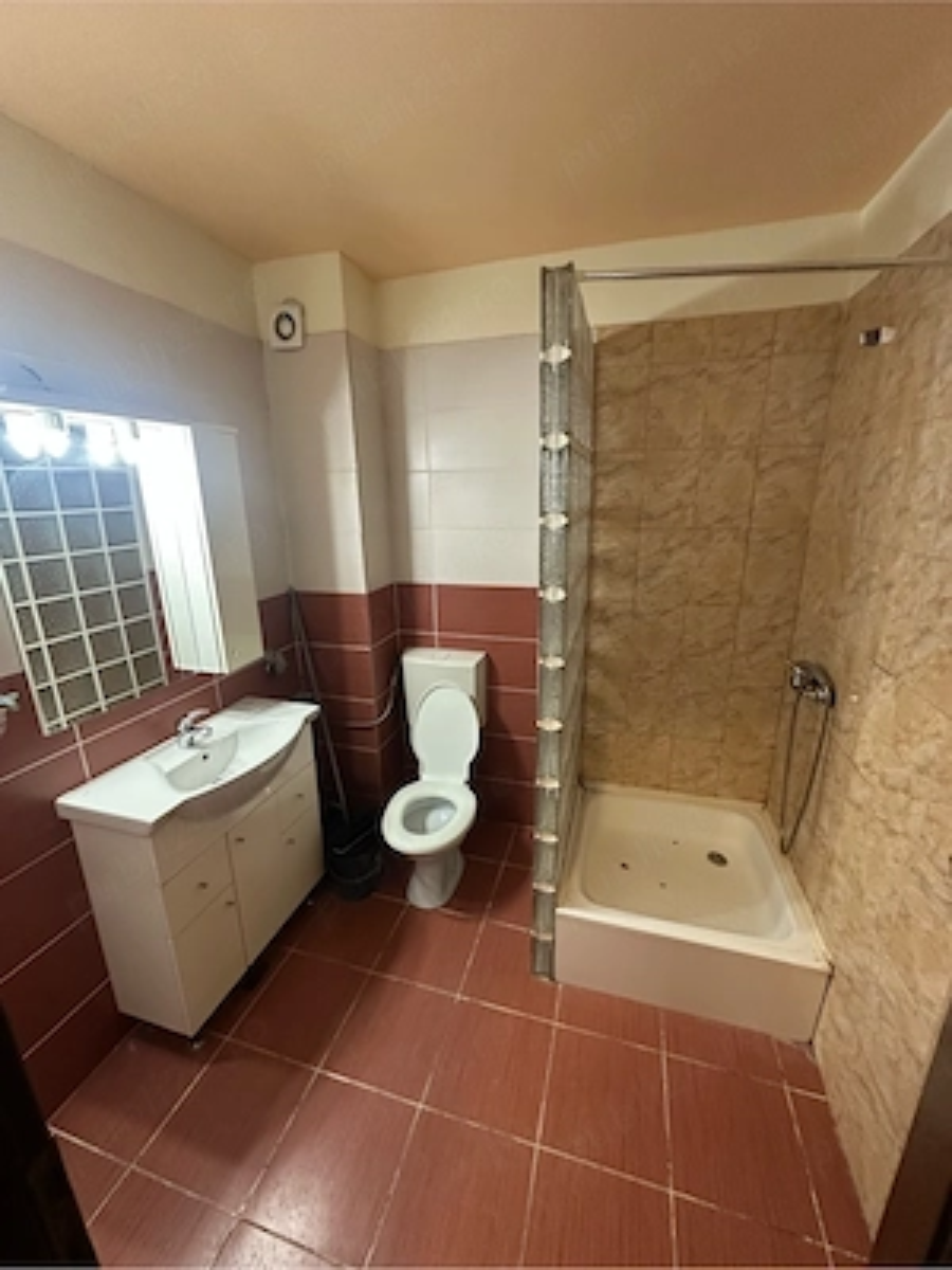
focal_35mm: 14
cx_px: 476
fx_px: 513
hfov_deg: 85.7
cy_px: 635
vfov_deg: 102.1
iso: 500
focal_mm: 2.22
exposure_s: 1/50
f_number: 2.2
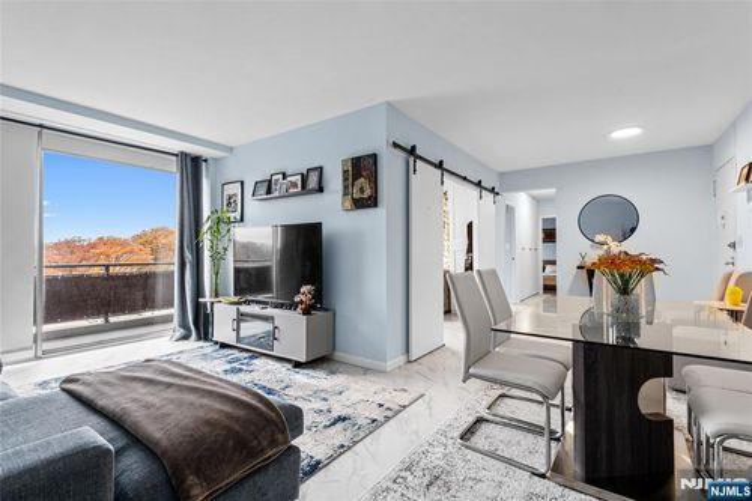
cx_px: 376
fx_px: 334
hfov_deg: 96.8
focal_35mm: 16
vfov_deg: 73.7
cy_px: 250
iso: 500
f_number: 22
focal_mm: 16
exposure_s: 2
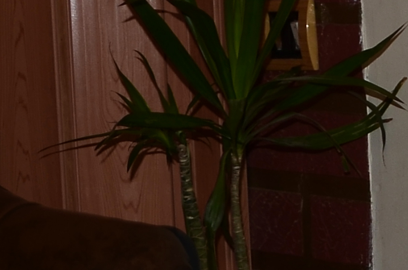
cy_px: 225
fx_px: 2217
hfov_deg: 9.1
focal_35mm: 196
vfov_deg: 7.0
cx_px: 1085
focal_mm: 24
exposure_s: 1/125
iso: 100
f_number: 3.8
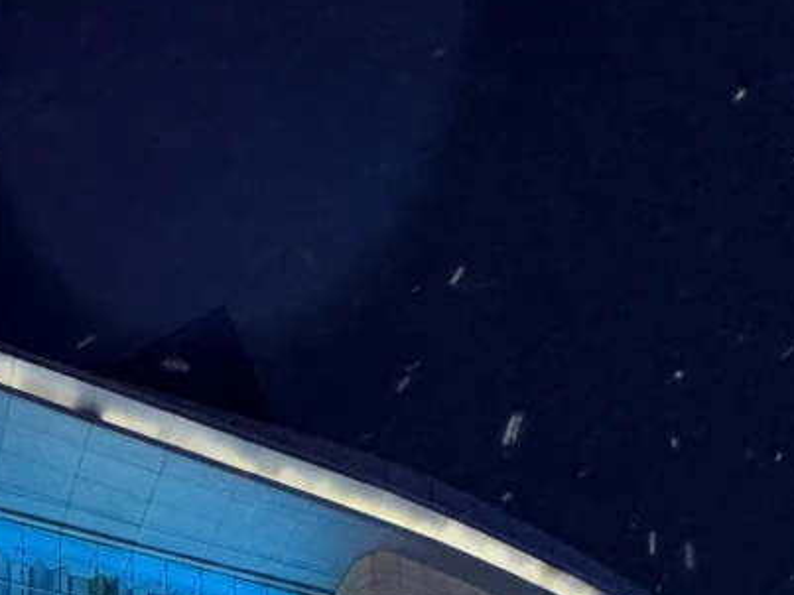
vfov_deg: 17.0
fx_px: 1147
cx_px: 120
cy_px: 1298
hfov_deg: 36.4
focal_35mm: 50
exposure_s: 1/81
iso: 320
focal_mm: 2.22
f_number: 2.2
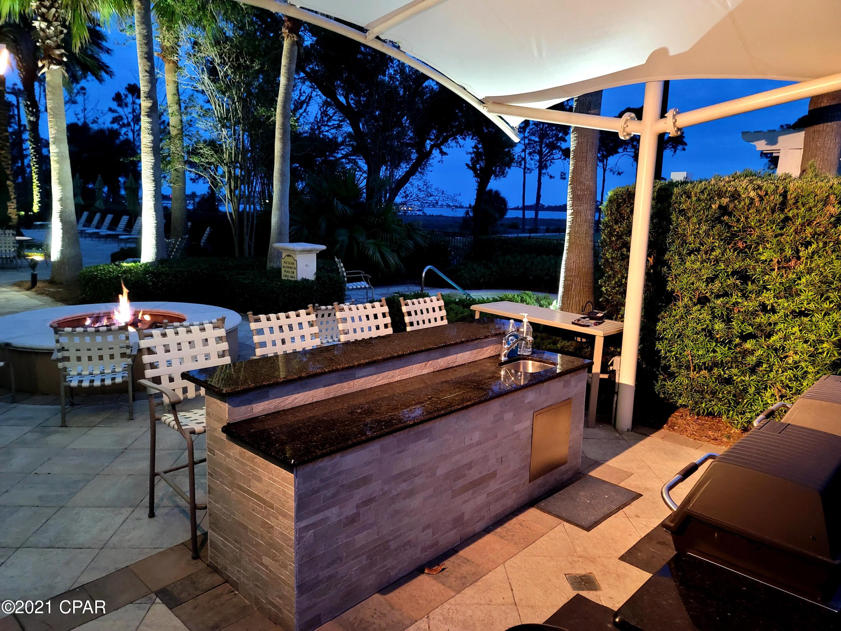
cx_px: 420
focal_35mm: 25
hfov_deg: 69.4
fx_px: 607
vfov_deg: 54.9
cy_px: 316
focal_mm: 7
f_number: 1.8
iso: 800
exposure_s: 1/24
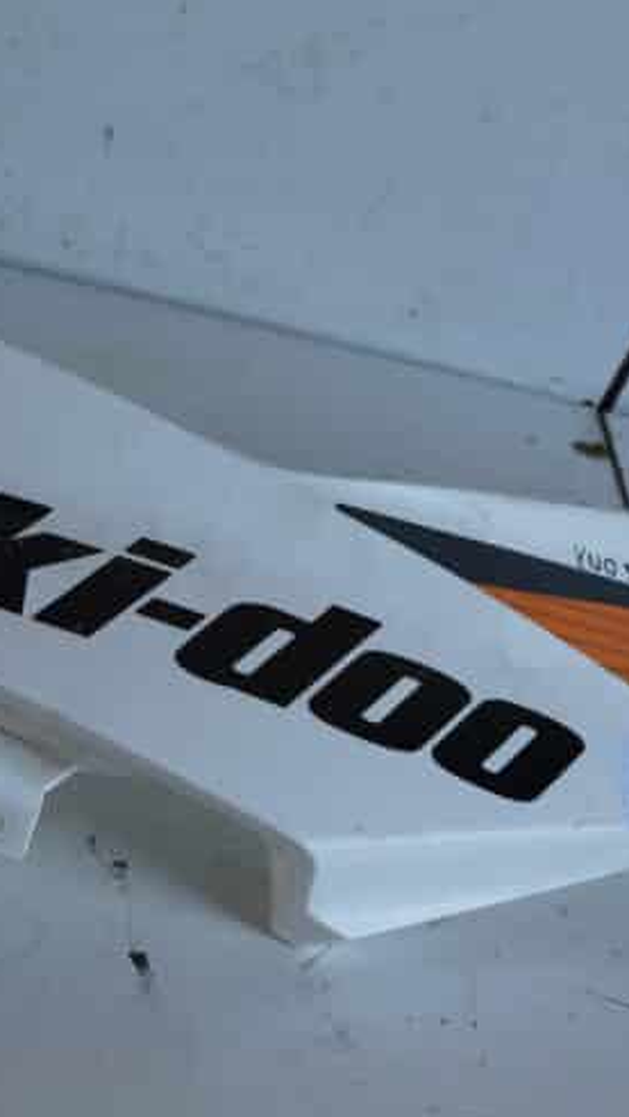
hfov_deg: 16.5
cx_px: 23
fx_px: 2133
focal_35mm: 72
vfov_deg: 29.2
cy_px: 698
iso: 160
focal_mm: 22
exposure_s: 1/60
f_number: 4
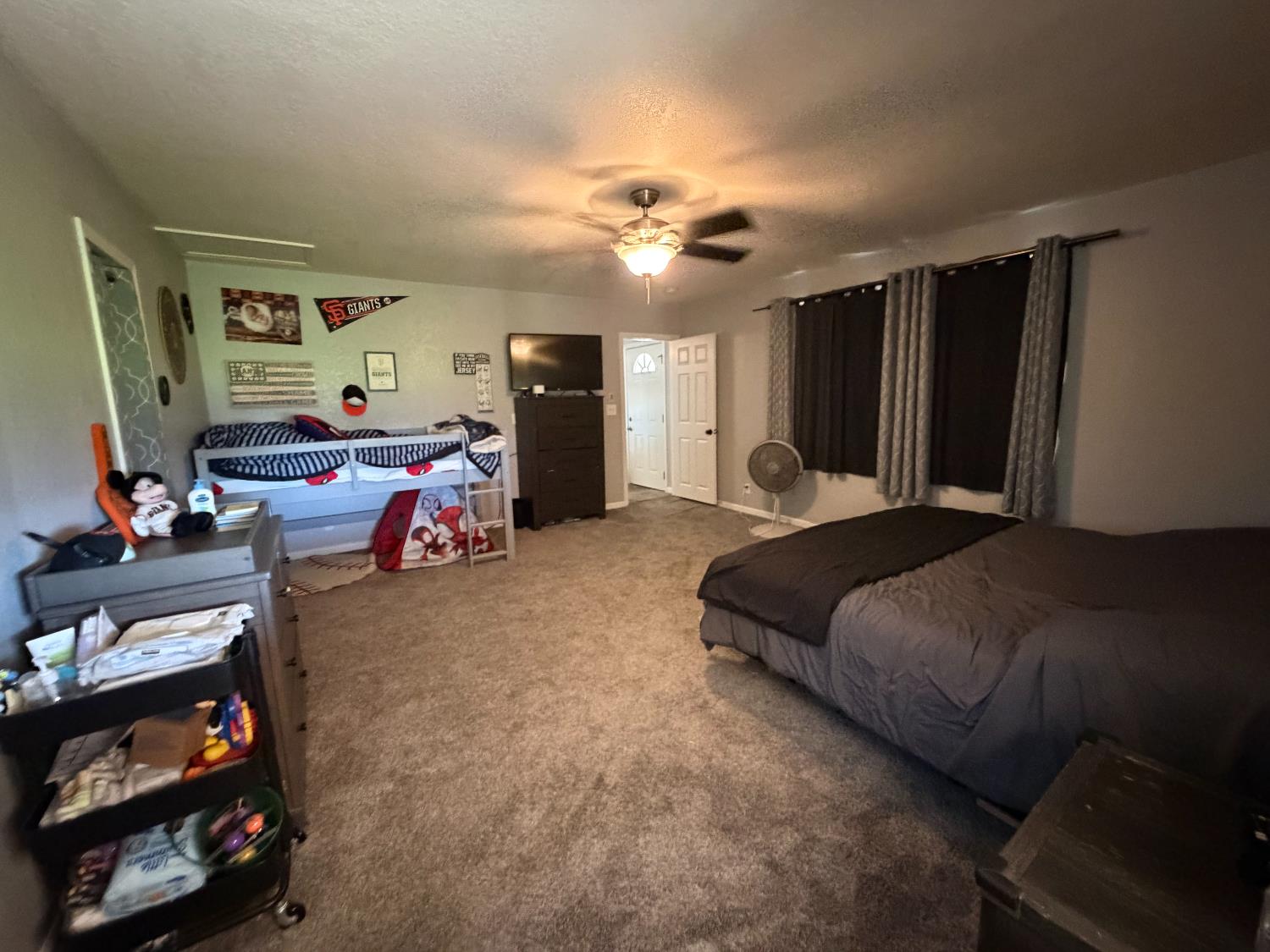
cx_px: 635
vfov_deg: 85.7
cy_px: 476
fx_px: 514
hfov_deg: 102.1
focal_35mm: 14
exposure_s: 1/40
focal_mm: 2.22
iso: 1250
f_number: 2.2
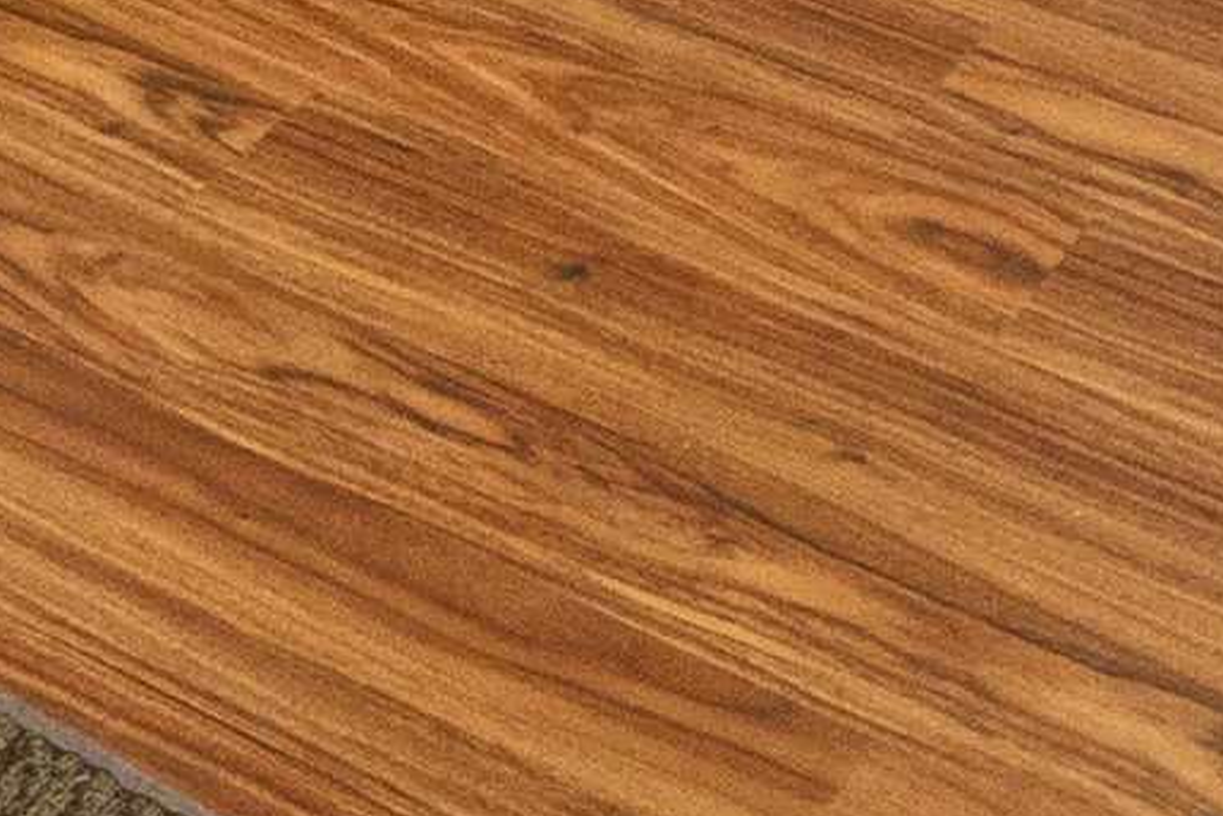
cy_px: -1469
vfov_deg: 10.5
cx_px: 481
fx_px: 3398
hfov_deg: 20.4
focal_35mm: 100
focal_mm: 8
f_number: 2.8
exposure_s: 1/60
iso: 1600
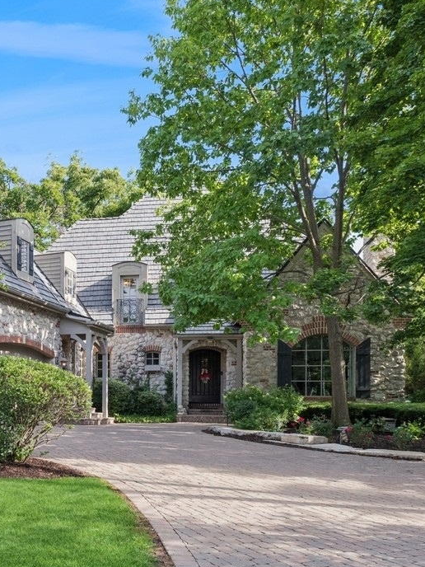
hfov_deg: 34.9
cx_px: 21
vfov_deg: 48.6
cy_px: 349
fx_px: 622
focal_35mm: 38
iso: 400
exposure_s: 1/100
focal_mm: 17
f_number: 8
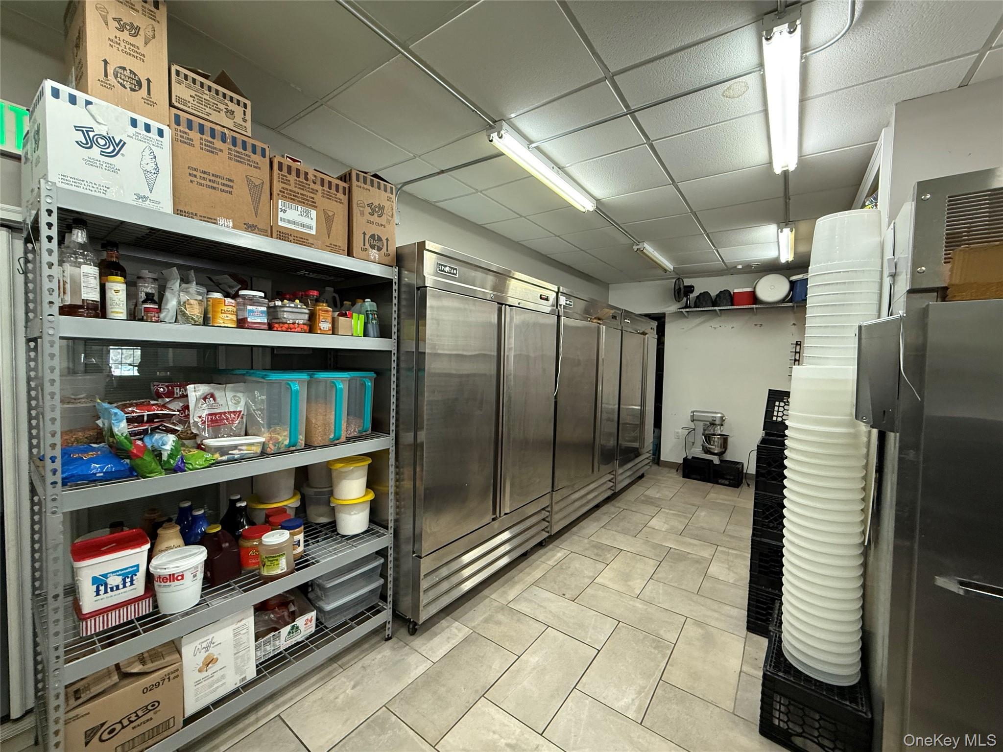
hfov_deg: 102.1
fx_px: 406
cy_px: 376
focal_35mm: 14
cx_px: 502
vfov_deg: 85.7
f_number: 2.2
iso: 400
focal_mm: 2.22
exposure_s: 1/60
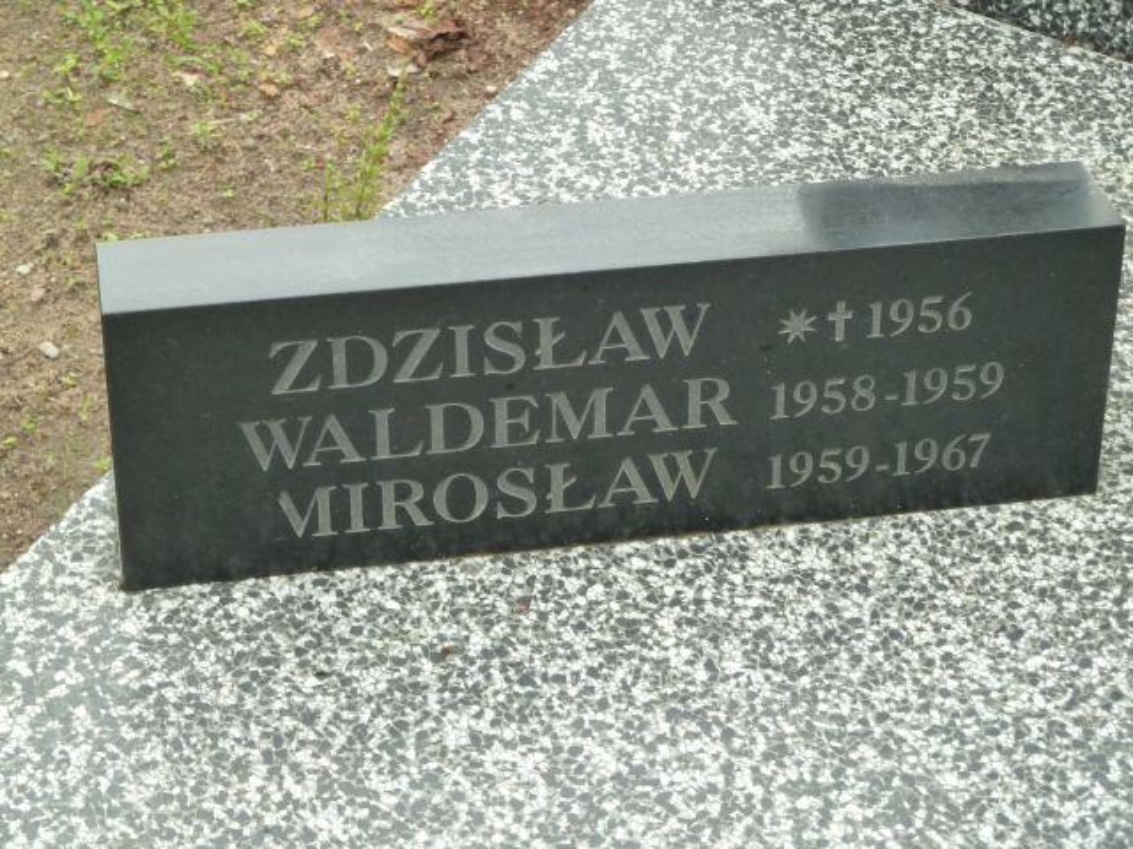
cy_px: 424
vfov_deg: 15.4
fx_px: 3142
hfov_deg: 20.4
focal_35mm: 96
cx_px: 566
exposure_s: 1/100
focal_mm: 15.8
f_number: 4.3
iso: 250
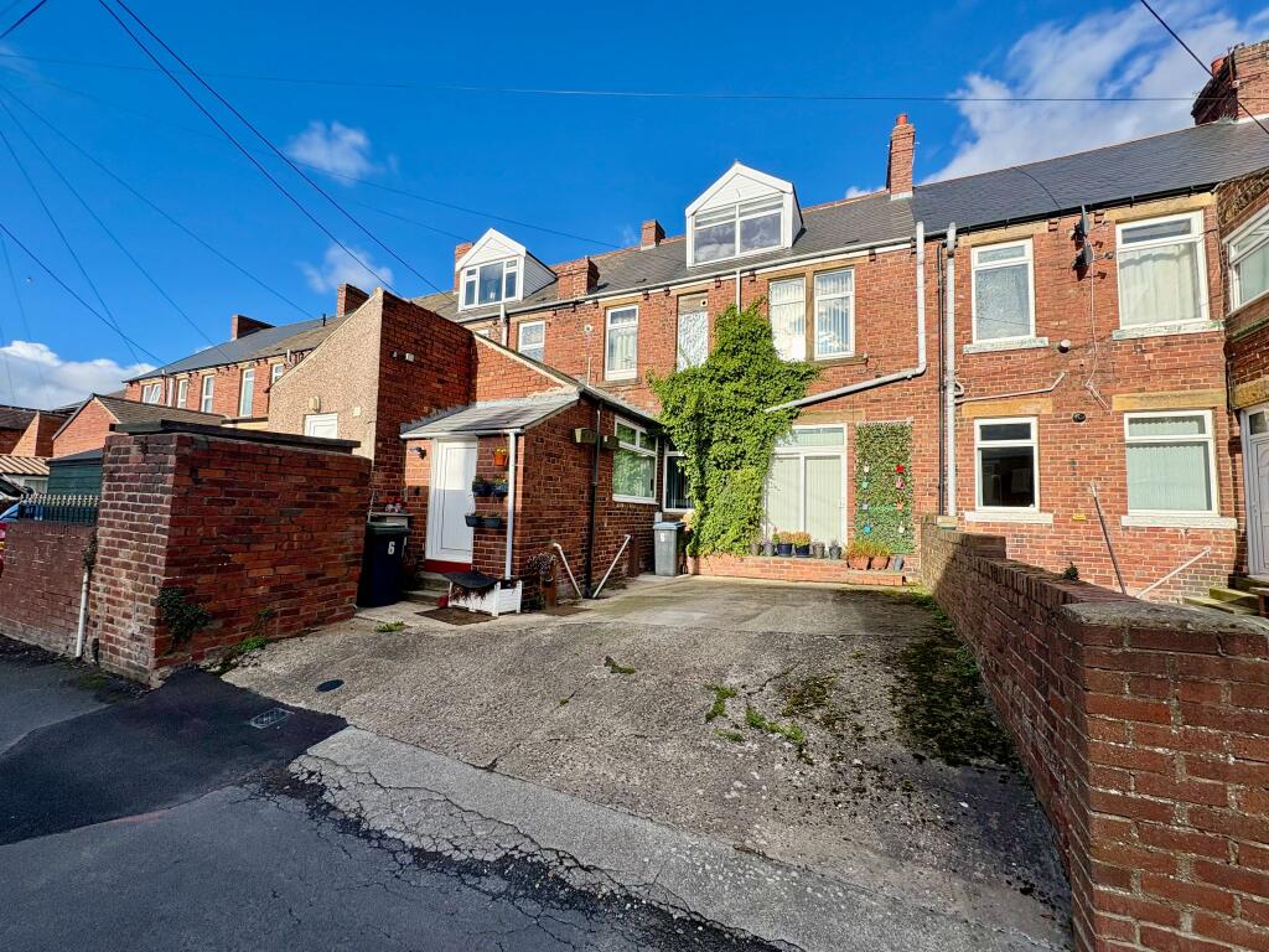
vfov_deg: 85.7
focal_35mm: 14
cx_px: 634
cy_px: 476
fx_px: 513
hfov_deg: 102.1
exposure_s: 1/1370
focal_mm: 2.22
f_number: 2.2
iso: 40
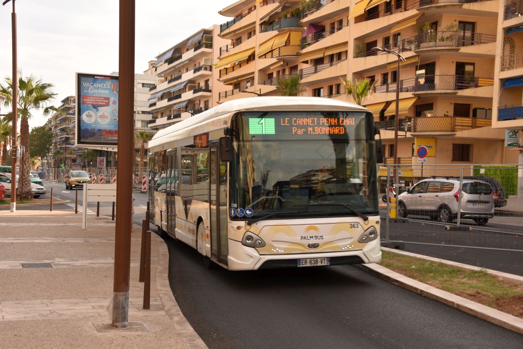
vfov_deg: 28.1
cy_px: 174
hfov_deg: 41.1
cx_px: 262
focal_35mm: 48
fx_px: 697
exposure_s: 1/200
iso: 100
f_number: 7.1
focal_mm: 48
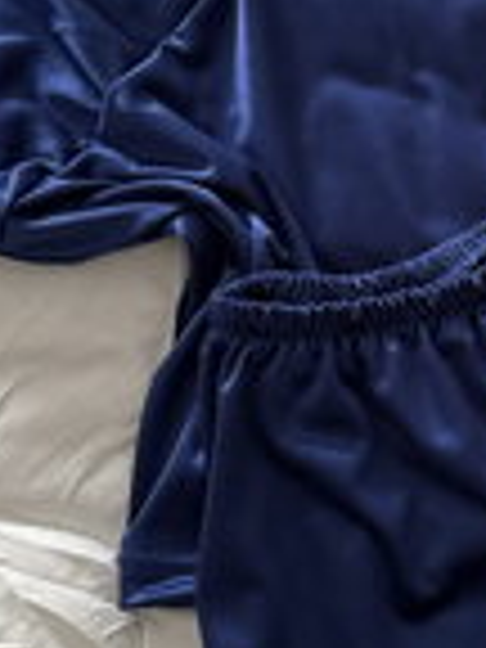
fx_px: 1666
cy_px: 182
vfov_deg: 21.9
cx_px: 590
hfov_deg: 15.9
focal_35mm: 89
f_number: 1.78
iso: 250
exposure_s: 1/60
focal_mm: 6.76
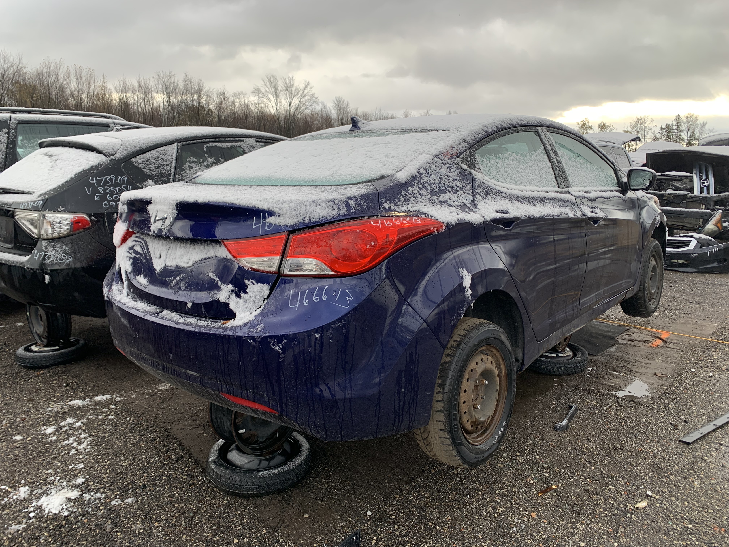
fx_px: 548
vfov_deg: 53.1
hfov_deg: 67.3
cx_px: 364
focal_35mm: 26
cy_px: 274
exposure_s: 1/121
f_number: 1.8
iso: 25
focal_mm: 4.25
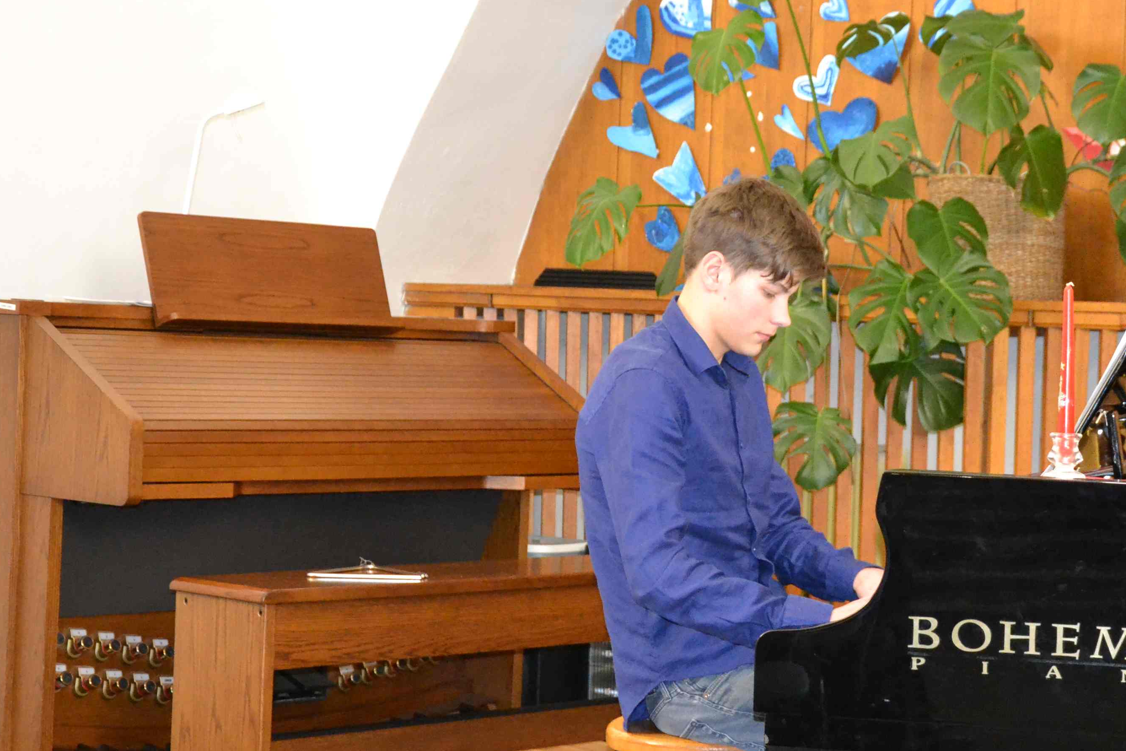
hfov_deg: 22.9
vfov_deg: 15.5
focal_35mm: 88
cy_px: 390
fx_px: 2752
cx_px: 838
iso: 3200
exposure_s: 1/60
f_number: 4.2
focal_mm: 34
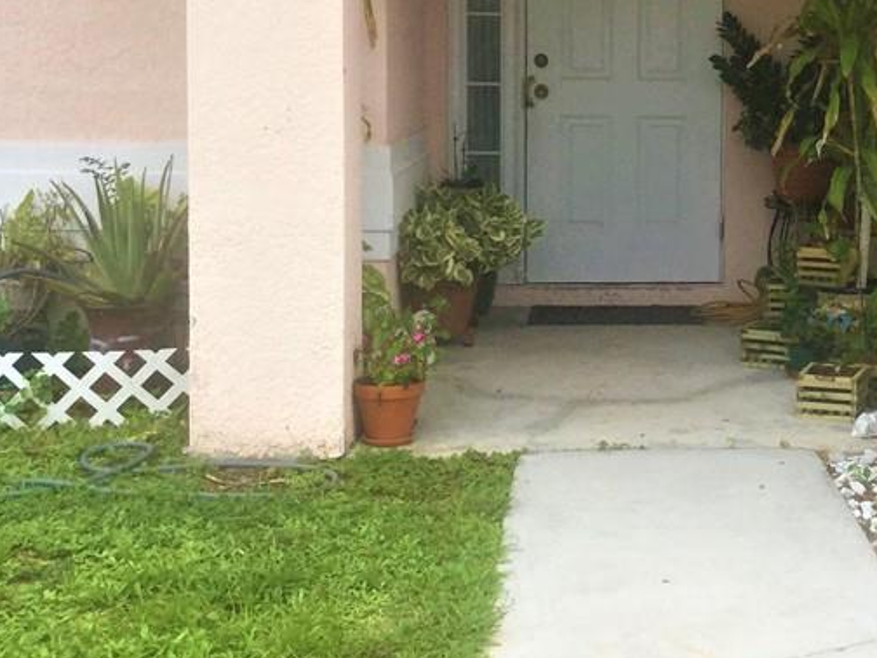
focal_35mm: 63
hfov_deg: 29.6
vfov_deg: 23.1
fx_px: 1596
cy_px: 167
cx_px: 771
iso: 25
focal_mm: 3.3
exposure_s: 1/1058
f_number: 2.4
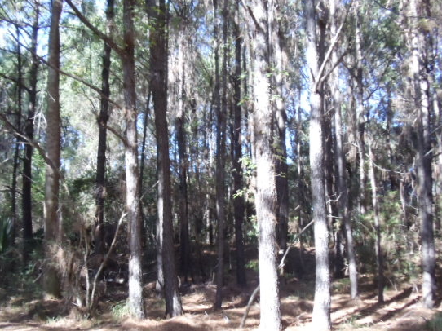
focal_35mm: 52
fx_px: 664
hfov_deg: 36.8
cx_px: 195
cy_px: 186
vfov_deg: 28.0
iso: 400
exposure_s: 1/250
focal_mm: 6
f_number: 3.5
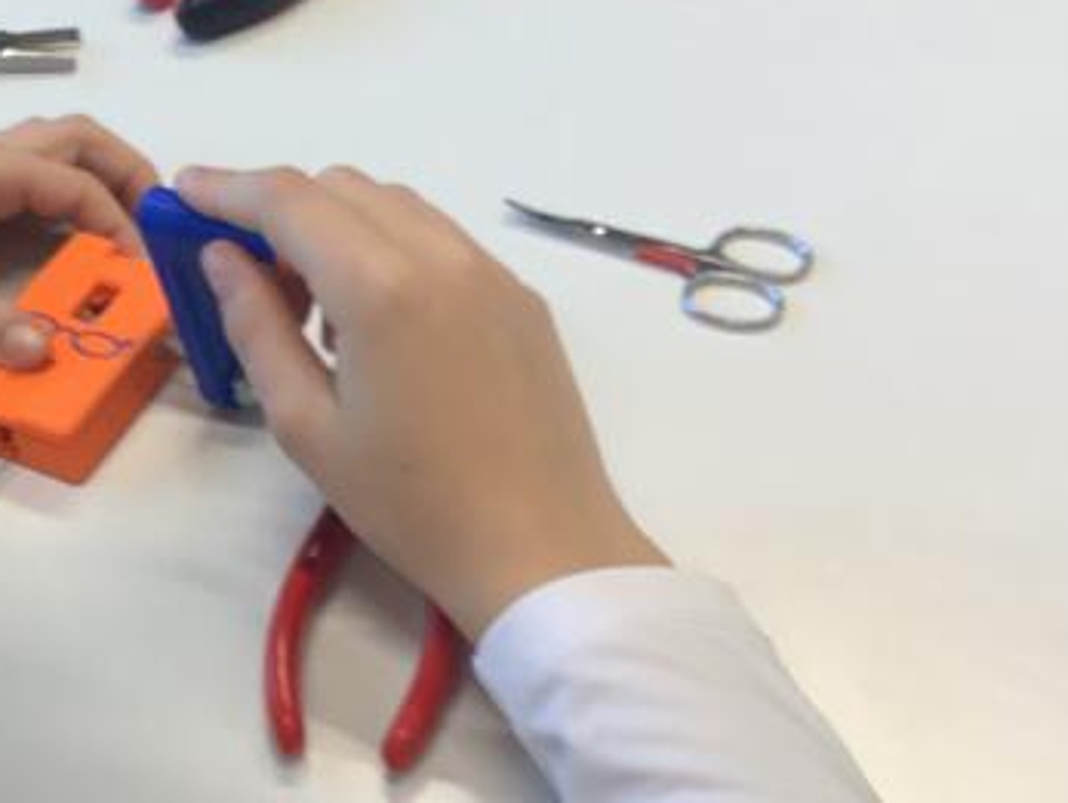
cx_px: 145
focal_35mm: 58
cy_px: 421
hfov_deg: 31.9
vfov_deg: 25.3
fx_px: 1791
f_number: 2.4
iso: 64
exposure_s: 1/120
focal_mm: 3.3
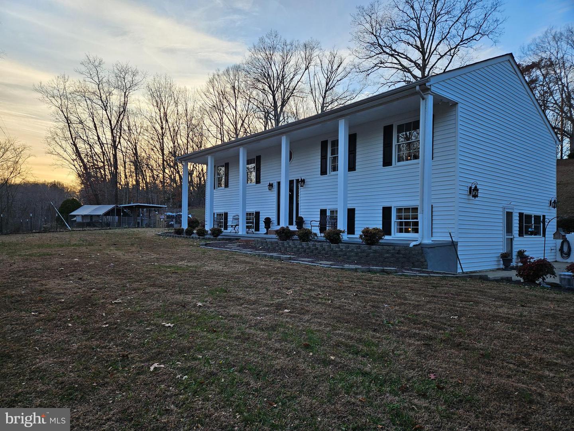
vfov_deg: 58.9
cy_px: 216
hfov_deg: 73.9
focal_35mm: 23
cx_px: 287
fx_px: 381
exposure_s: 1/139
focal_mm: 5.4
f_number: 1.8
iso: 25
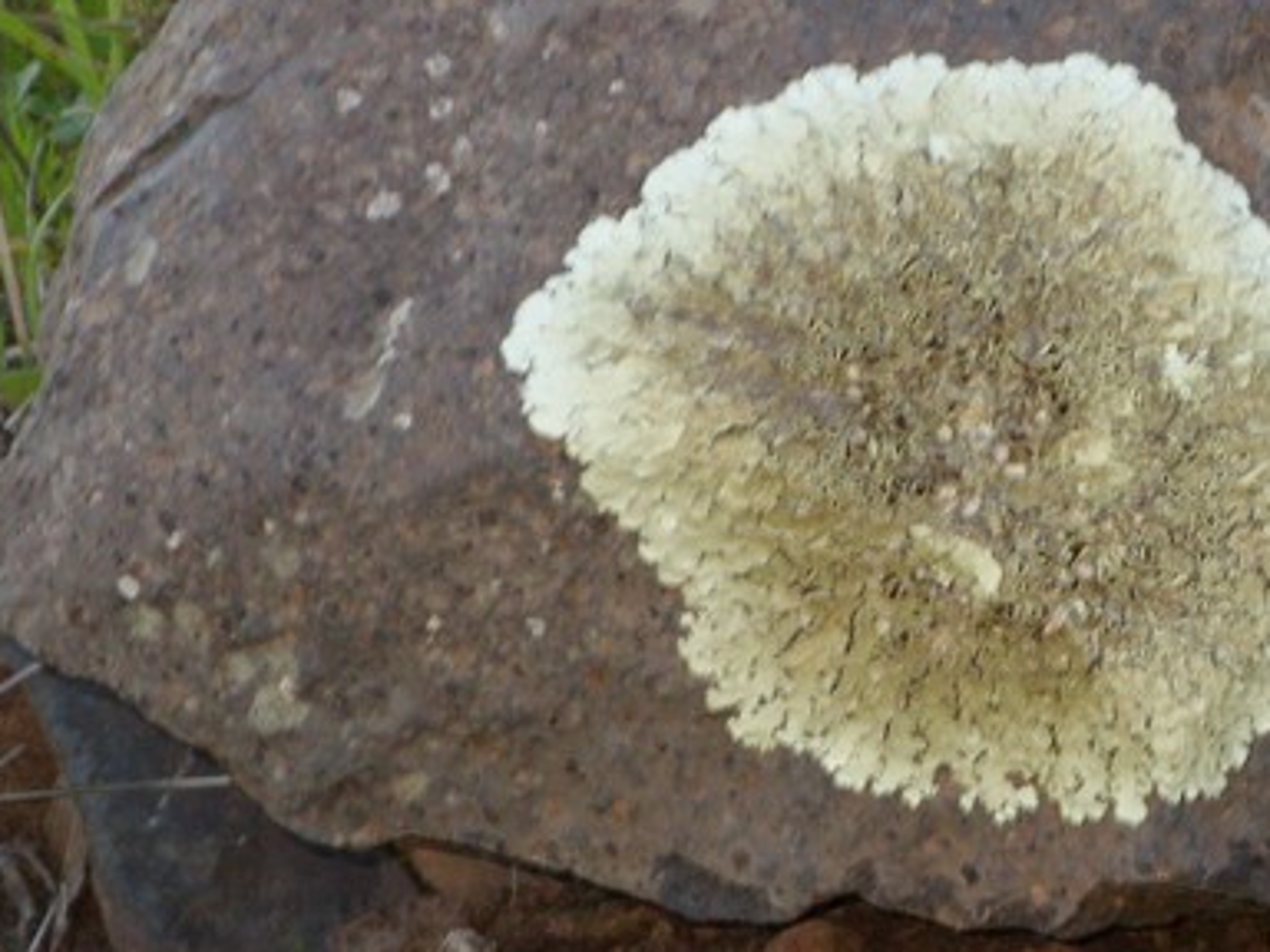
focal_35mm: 371
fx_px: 13611
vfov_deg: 4.0
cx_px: 1164
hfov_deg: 5.3
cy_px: 407
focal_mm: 31.5
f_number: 4.6
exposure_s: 1/148
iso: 200
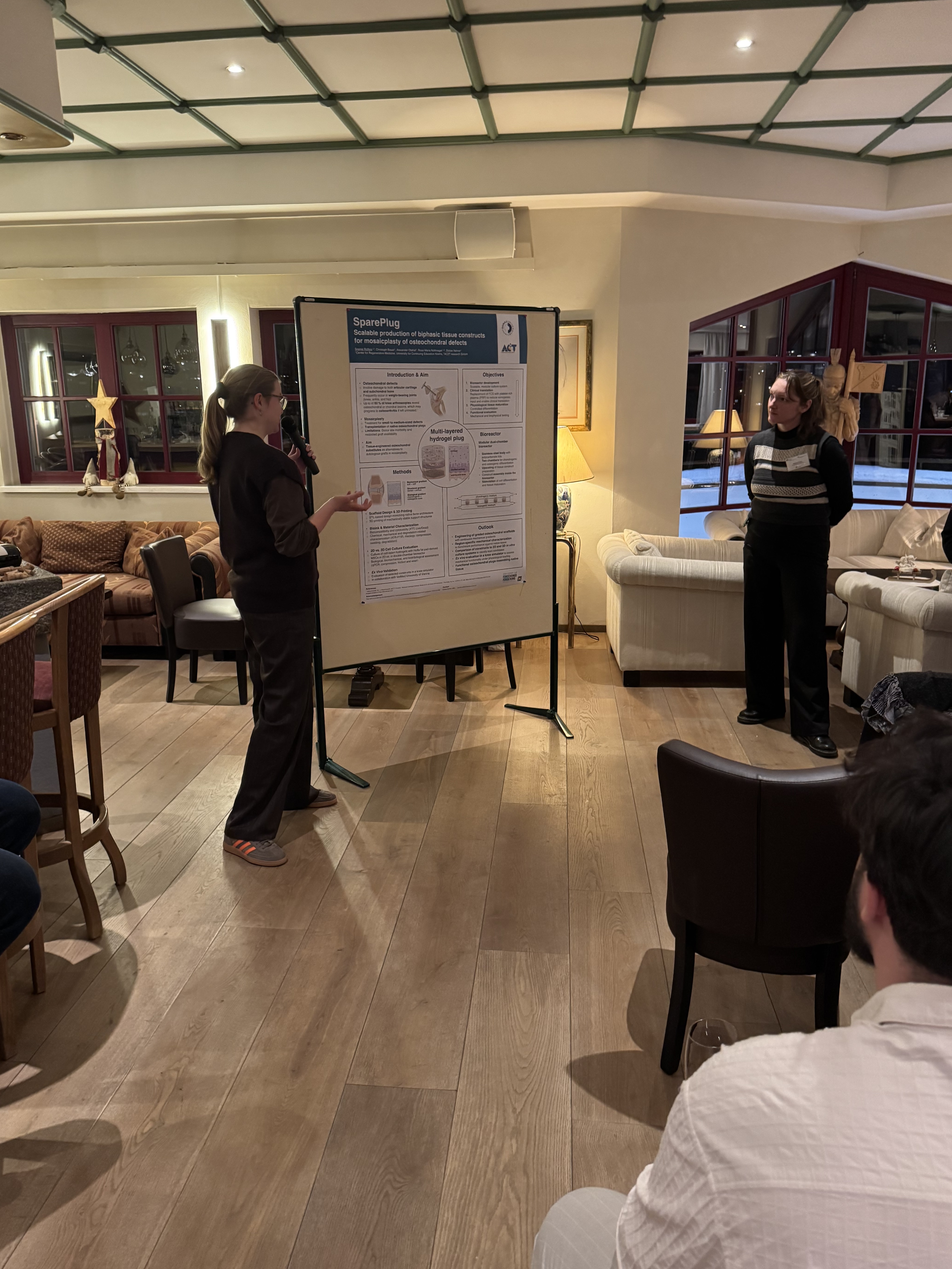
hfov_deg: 54.9
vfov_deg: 69.4
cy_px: 612
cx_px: 465
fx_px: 917
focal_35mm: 25
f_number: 1.78
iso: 800
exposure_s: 1/33
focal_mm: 6.76
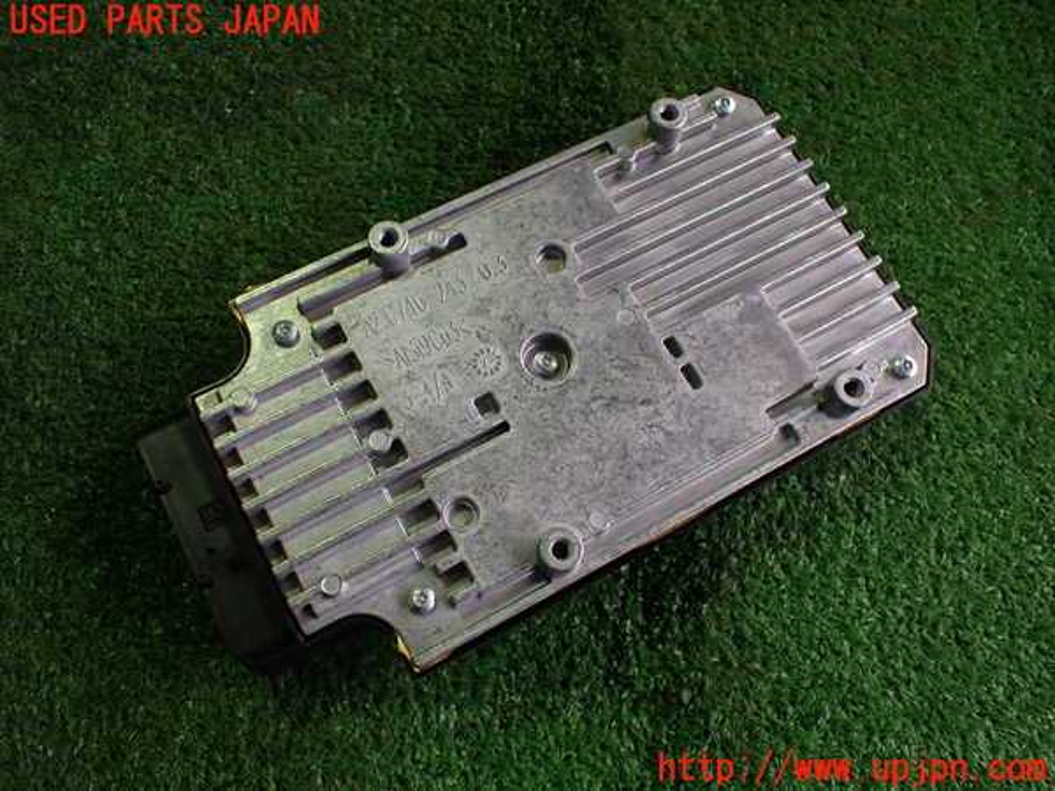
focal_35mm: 30
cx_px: 528
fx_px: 914
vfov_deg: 46.8
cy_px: 396
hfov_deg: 60.0
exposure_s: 1/125
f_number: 2.3
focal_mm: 5.4
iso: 320
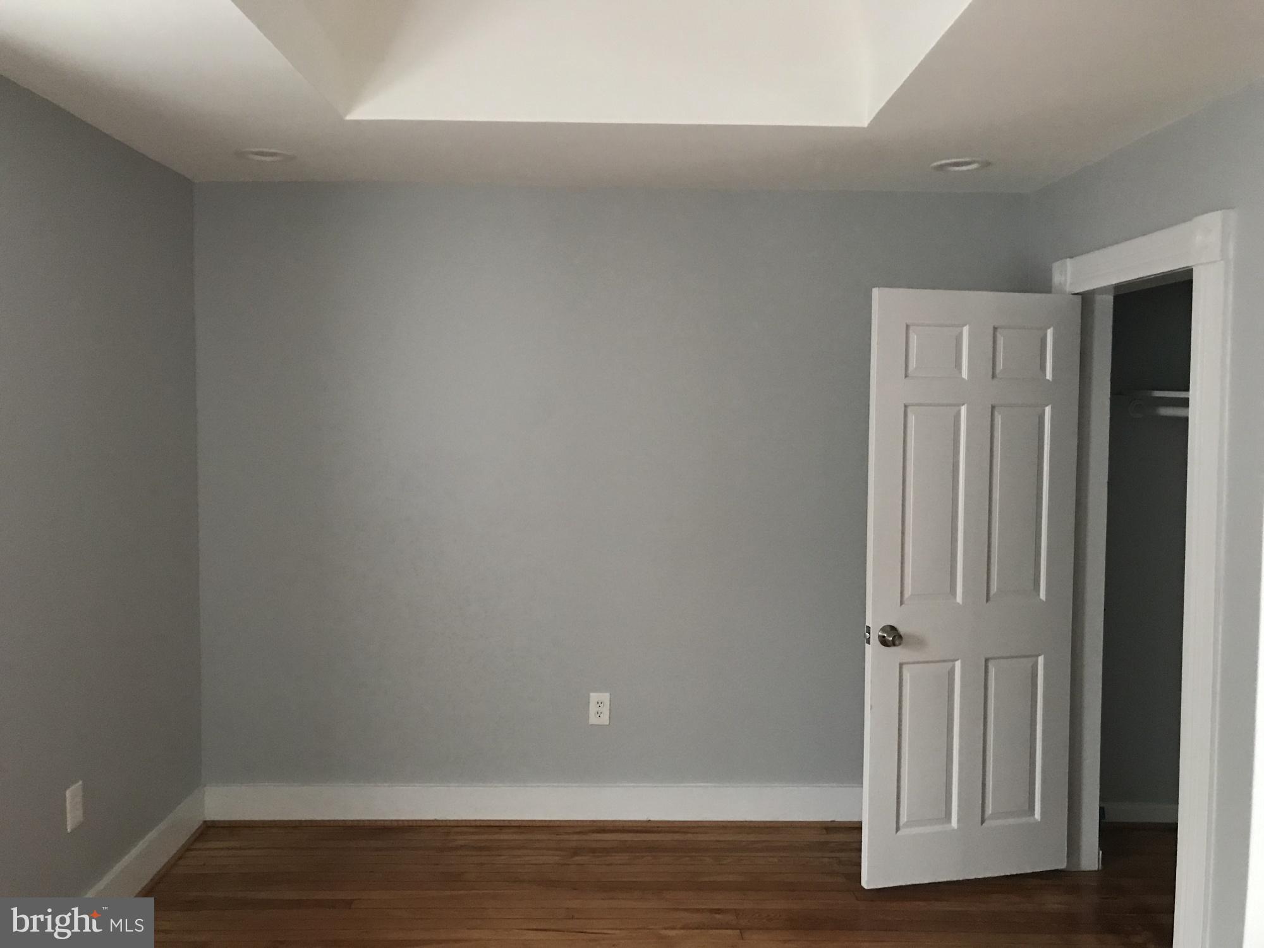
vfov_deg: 49.7
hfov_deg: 63.4
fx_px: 1022
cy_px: 474
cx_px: 632
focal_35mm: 28
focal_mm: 3.99
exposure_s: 1/15
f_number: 1.8
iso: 100
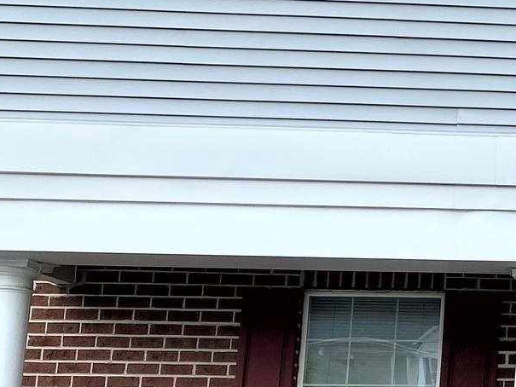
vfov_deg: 16.8
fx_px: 1312
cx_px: 822
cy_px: 248
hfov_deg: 18.9
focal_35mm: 88
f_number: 1.8
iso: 32
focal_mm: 4.25
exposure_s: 1/973
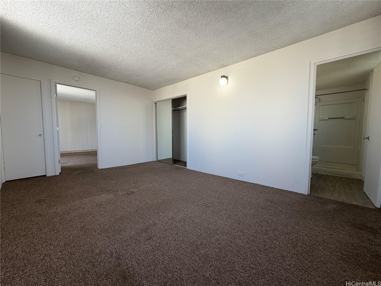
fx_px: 154
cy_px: 143
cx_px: 190
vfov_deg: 85.7
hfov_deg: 102.1
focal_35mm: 14
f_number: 2.2
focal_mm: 2.22
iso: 64
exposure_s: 1/121
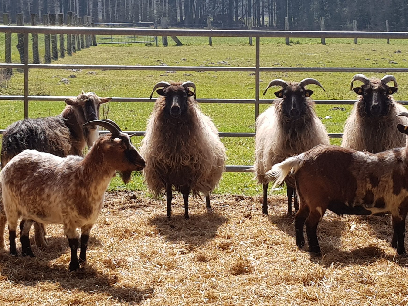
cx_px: 198
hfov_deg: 49.0
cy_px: 126
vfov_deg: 37.6
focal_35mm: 38
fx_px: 448
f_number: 1.7
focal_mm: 4.2
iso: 40
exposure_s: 1/1180
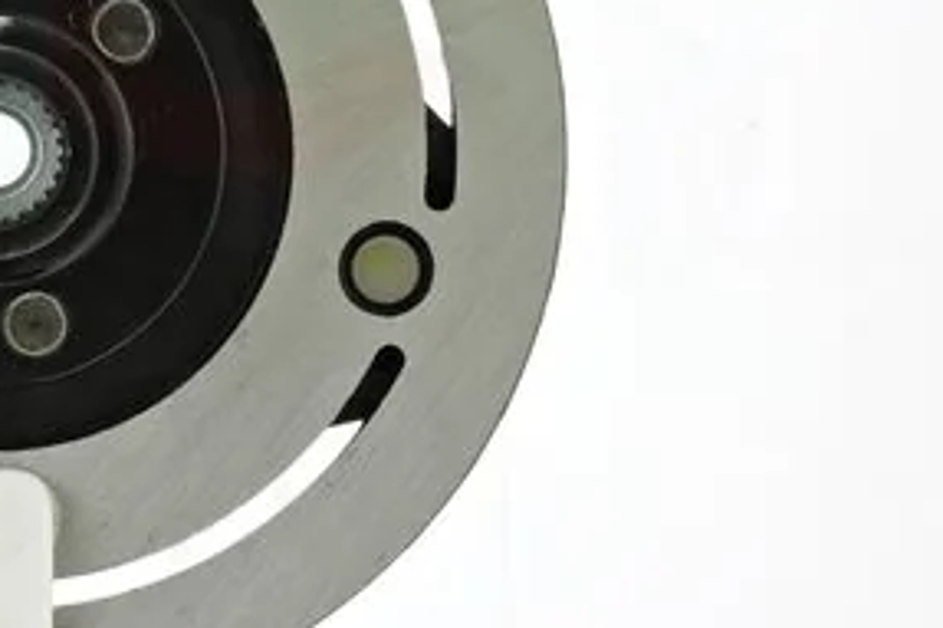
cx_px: 16
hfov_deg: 8.7
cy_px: 156
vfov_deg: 5.8
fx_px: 6153
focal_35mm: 235
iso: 1250
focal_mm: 75
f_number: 25
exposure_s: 1/15
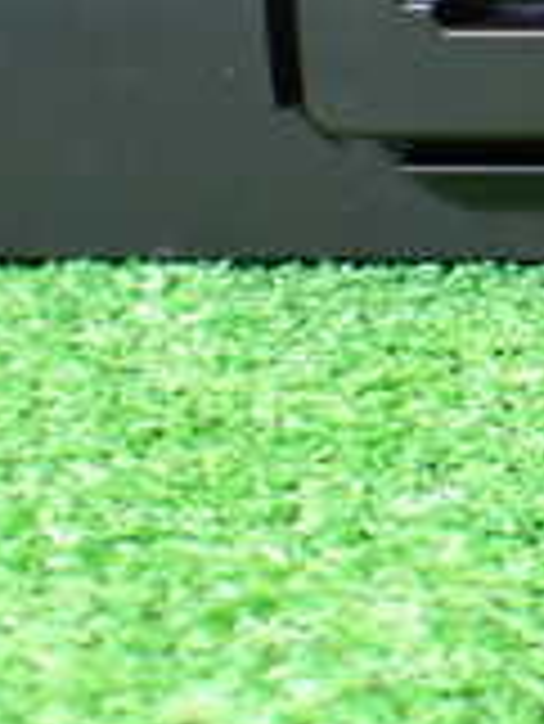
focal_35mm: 112
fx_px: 2344
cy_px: 72
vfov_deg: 17.3
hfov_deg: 12.2
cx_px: 971
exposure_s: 1/125
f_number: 2.3
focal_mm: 5.4
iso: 640
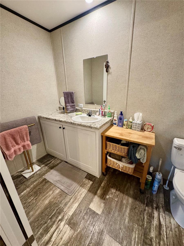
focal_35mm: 14
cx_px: 92
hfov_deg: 85.7
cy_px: 123
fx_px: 99
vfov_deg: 102.1
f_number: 2.2
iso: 500
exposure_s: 1/60
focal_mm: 2.22
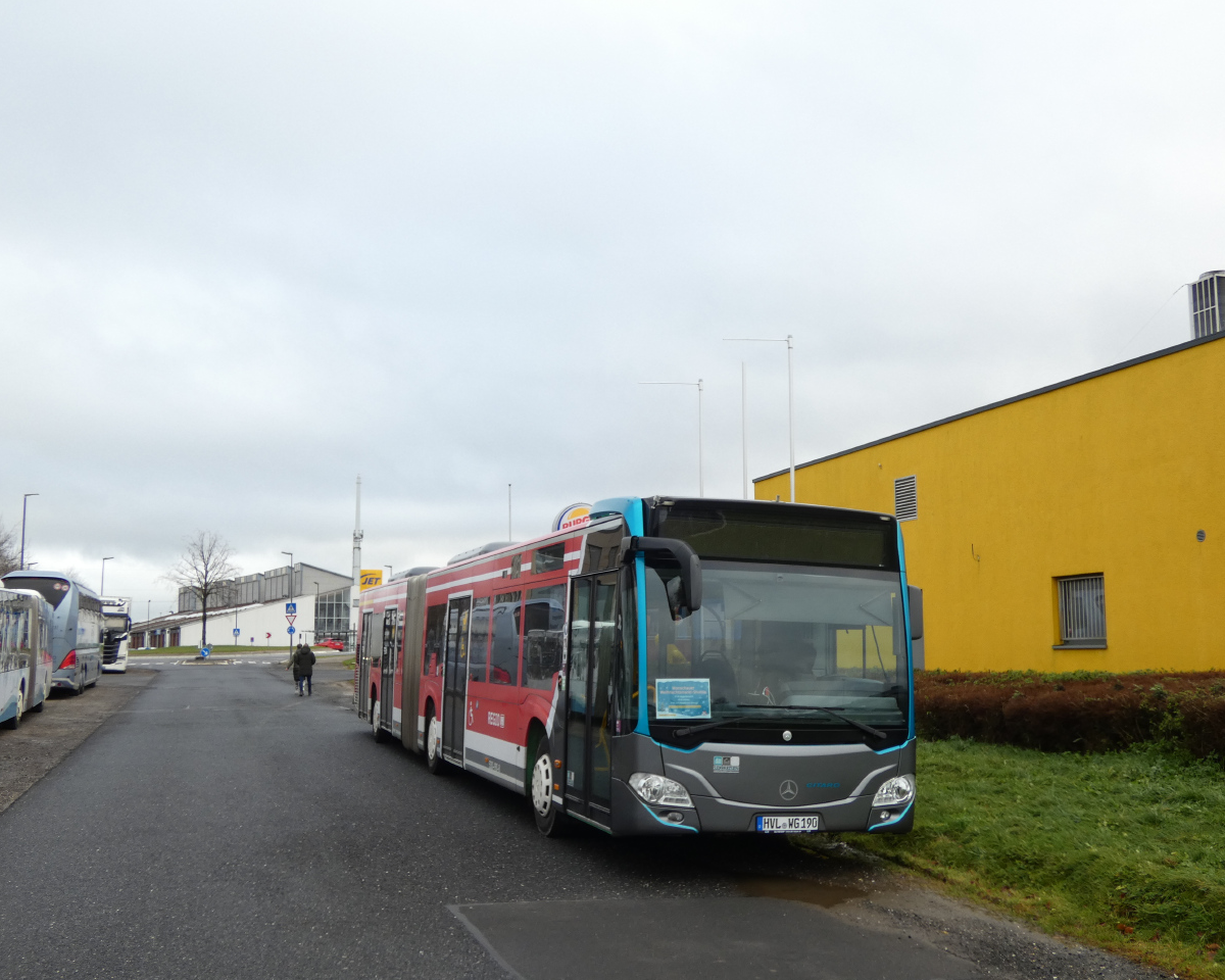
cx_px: 600
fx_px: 1341
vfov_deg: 40.1
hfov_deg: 49.1
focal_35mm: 37
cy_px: 496
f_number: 3.4
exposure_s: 1/160
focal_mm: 6.2
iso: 80
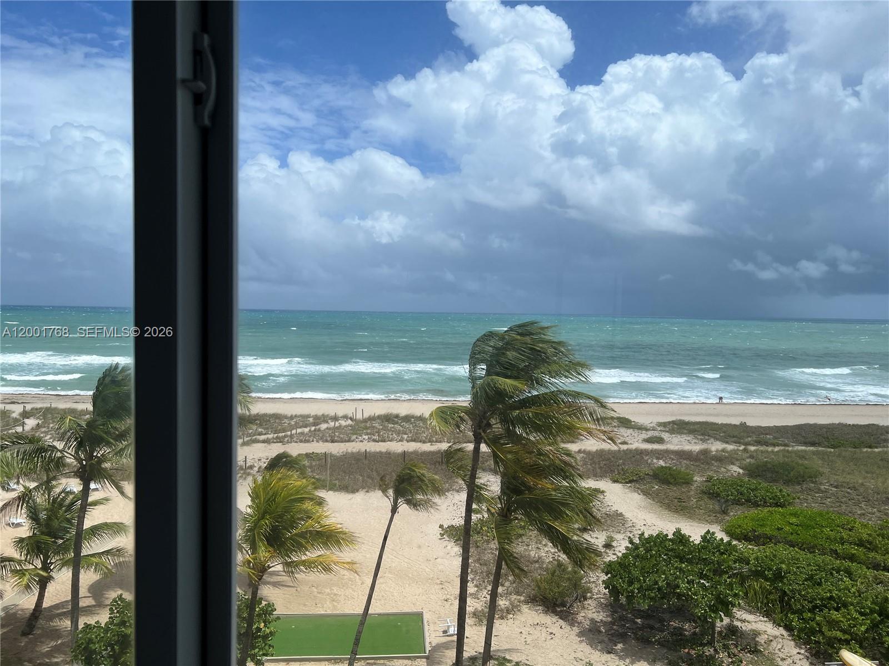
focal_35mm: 26
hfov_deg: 67.3
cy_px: 333
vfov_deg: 53.1
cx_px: 444
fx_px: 668
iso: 50
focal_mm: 5.7
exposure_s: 1/4274
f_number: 1.5
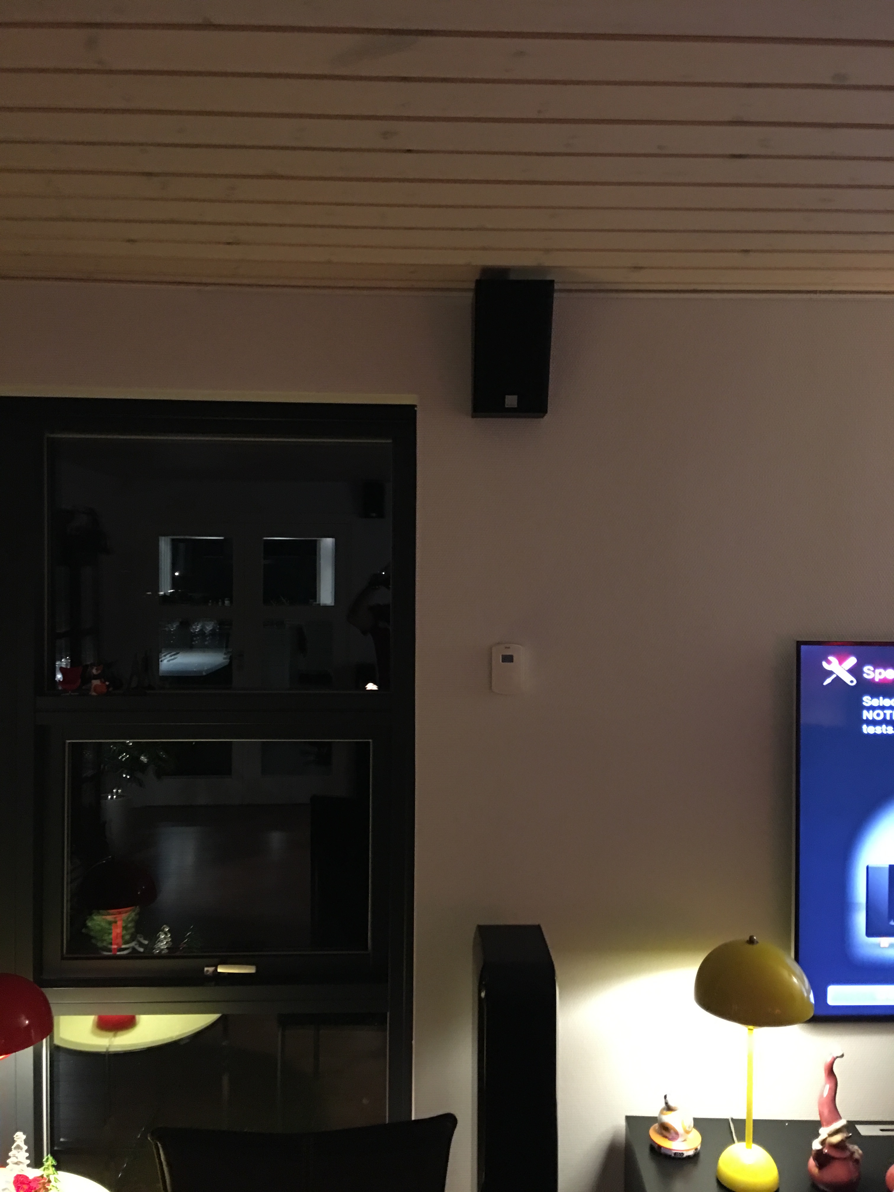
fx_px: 999
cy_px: 596
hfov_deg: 48.2
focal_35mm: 29
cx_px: 447
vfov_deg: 61.7
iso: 125
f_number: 2.2
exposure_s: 1/4
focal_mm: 4.15
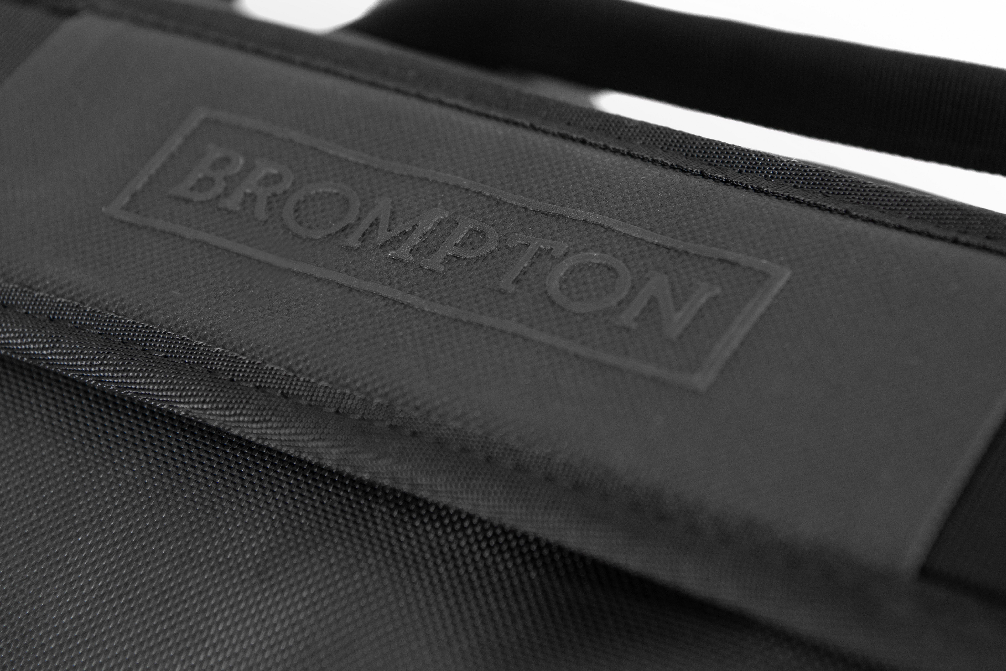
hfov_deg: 26.3
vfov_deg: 17.7
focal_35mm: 77
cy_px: 313
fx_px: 2152
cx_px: 494
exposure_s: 1/100
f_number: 5.6
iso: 250
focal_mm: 70
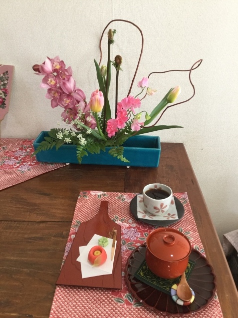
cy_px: 159
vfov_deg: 58.4
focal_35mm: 31
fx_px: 284
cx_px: 119
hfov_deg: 45.4
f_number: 2.4
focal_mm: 3.3
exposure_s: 1/30
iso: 80
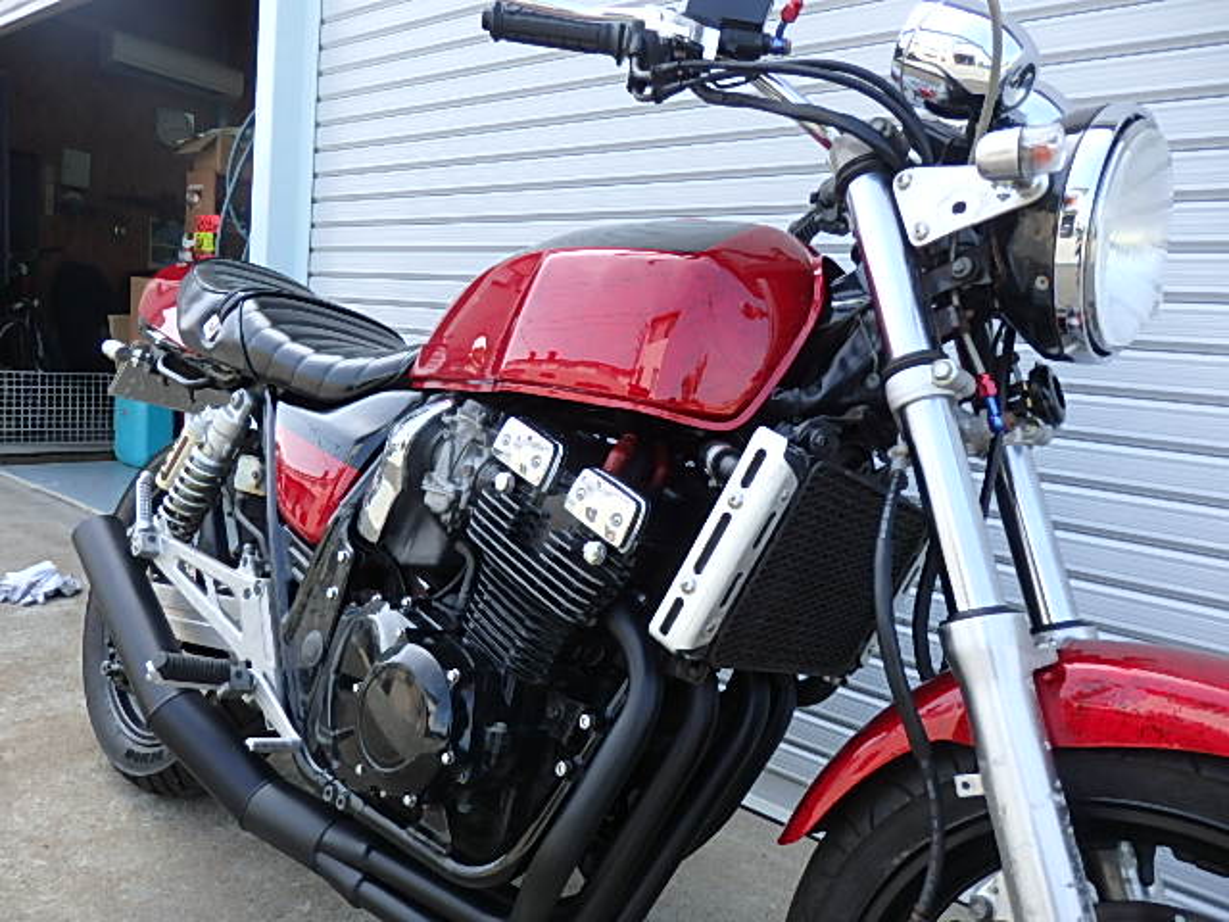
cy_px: 461
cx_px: 614
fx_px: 888
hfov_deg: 69.4
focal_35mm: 25
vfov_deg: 54.9
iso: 125
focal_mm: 4.5
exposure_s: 1/250
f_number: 3
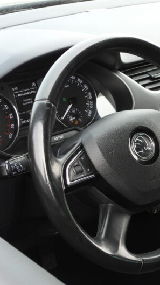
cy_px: 142
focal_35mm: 88
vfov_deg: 24.2
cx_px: 160
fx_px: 665
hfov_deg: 13.5
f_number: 3.5
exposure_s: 1/40
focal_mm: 10.7
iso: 100
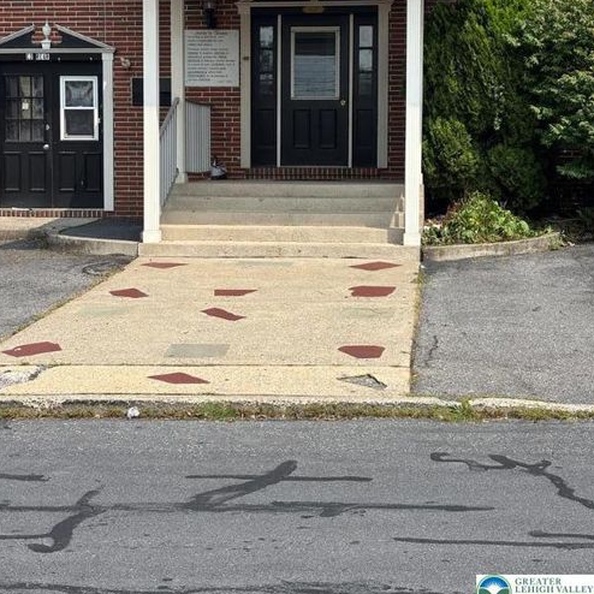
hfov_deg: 27.7
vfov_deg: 27.6
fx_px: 1204
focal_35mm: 62
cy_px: 213
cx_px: 296
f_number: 1.6
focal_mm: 5.96
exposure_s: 1/2342
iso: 32
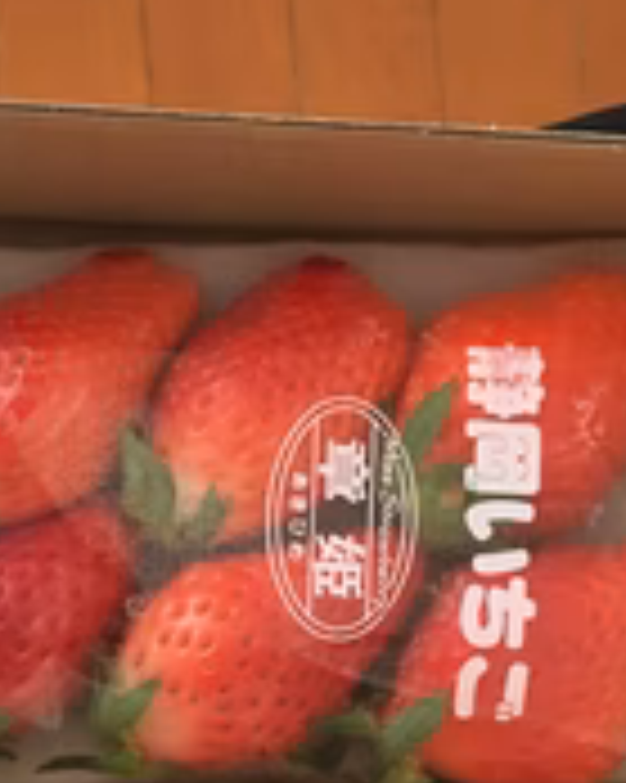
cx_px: 252
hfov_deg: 23.4
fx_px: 1507
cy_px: 742
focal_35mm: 65
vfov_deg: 27.8
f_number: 2.2
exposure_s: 1/15
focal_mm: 4.15
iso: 100
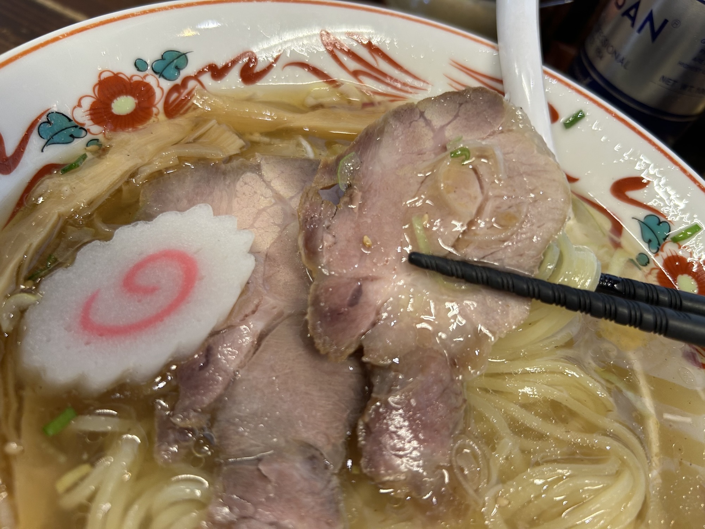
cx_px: 352
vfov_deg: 53.1
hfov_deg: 67.3
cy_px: 264
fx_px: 530
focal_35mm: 26
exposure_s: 1/50
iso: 100
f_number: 1.5
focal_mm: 5.7
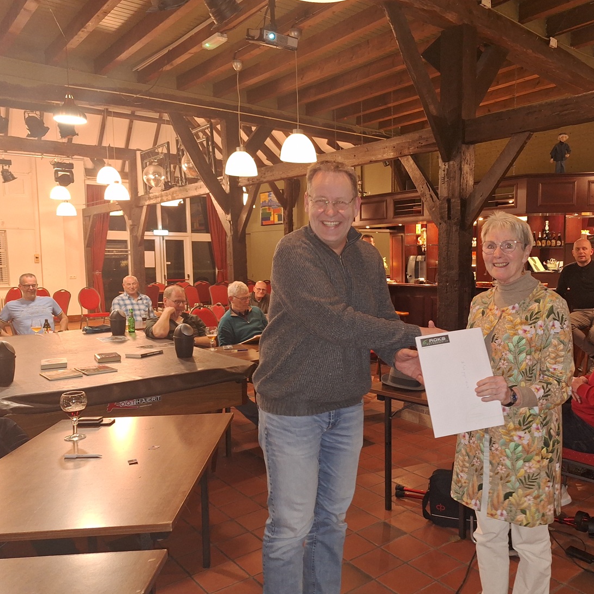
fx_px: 544
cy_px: 298
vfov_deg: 57.3
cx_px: 382
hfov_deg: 56.4
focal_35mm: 28
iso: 200
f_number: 1.8
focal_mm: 5.54
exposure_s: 1/20
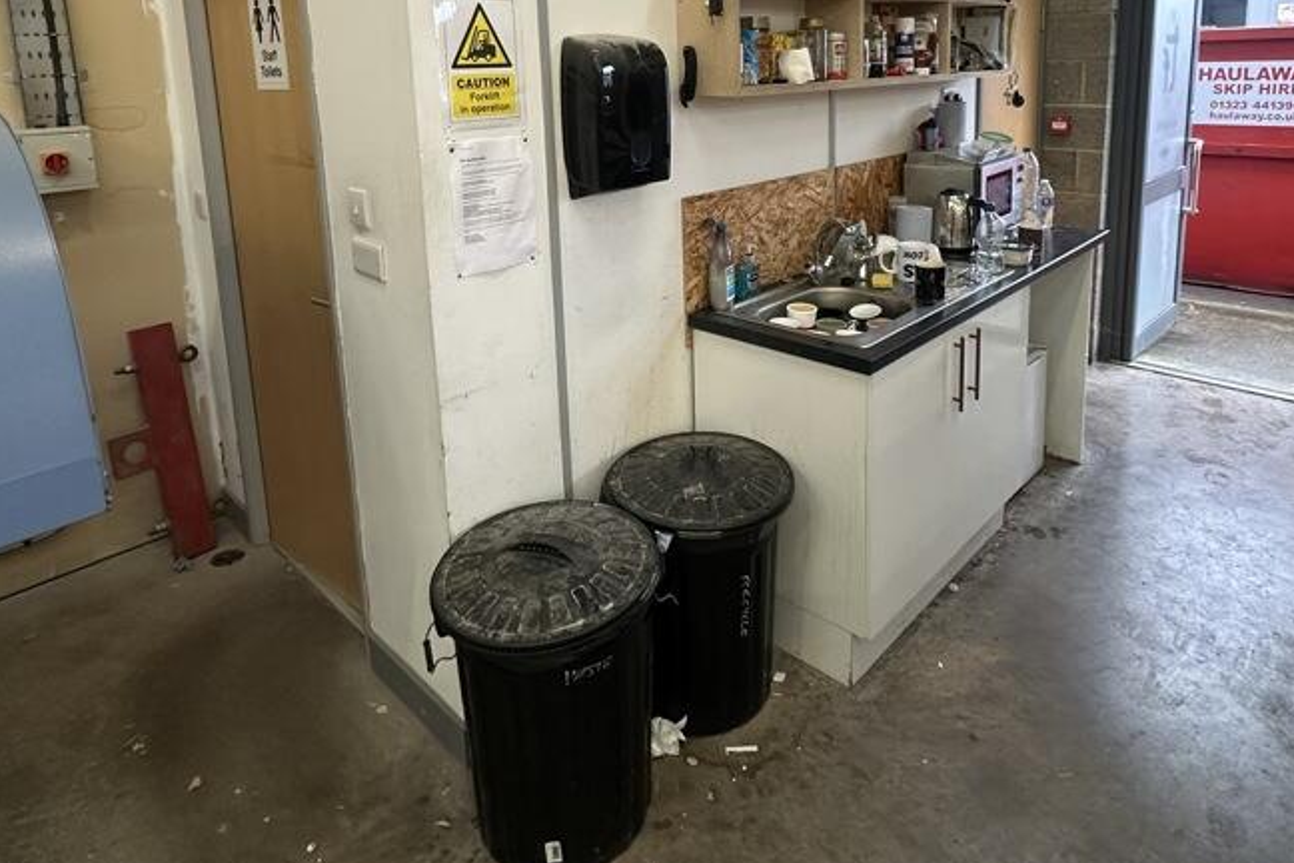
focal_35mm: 23
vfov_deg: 52.1
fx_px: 827
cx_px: 695
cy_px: 190
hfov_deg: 76.0
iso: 250
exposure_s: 1/100
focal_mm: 2.22
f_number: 2.2
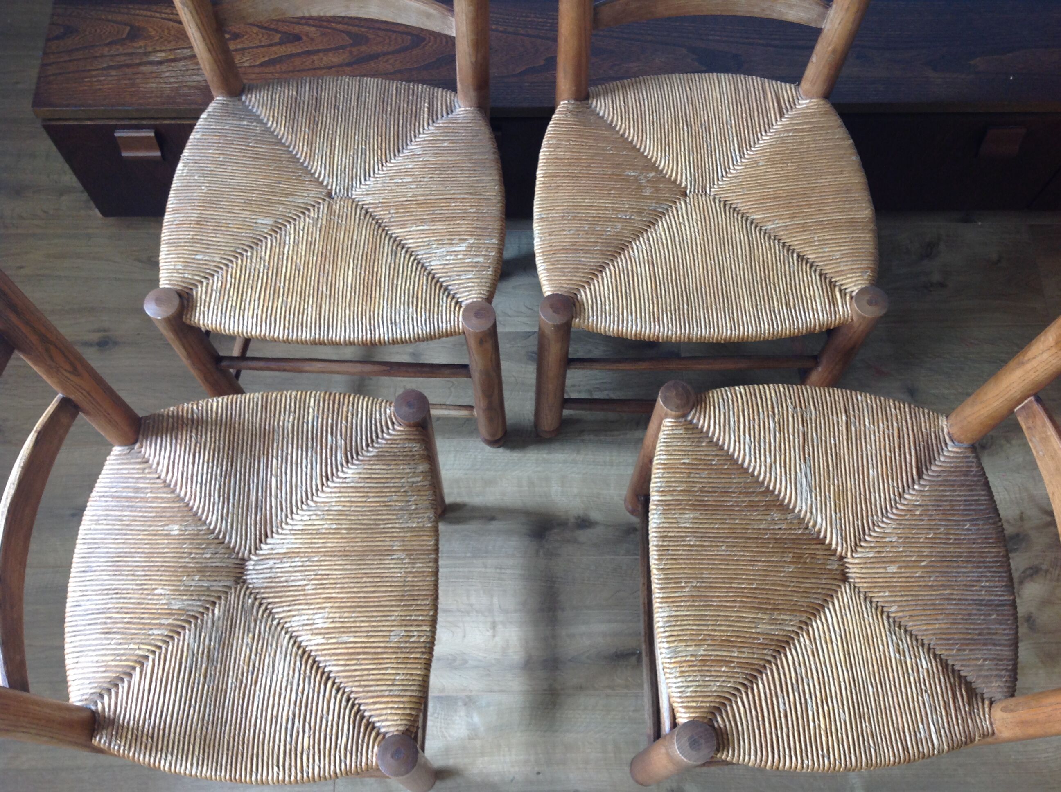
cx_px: 530
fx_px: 1071
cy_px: 396
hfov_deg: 52.7
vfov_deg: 40.6
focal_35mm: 35
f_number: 2.4
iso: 50
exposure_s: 1/15
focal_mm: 4.28
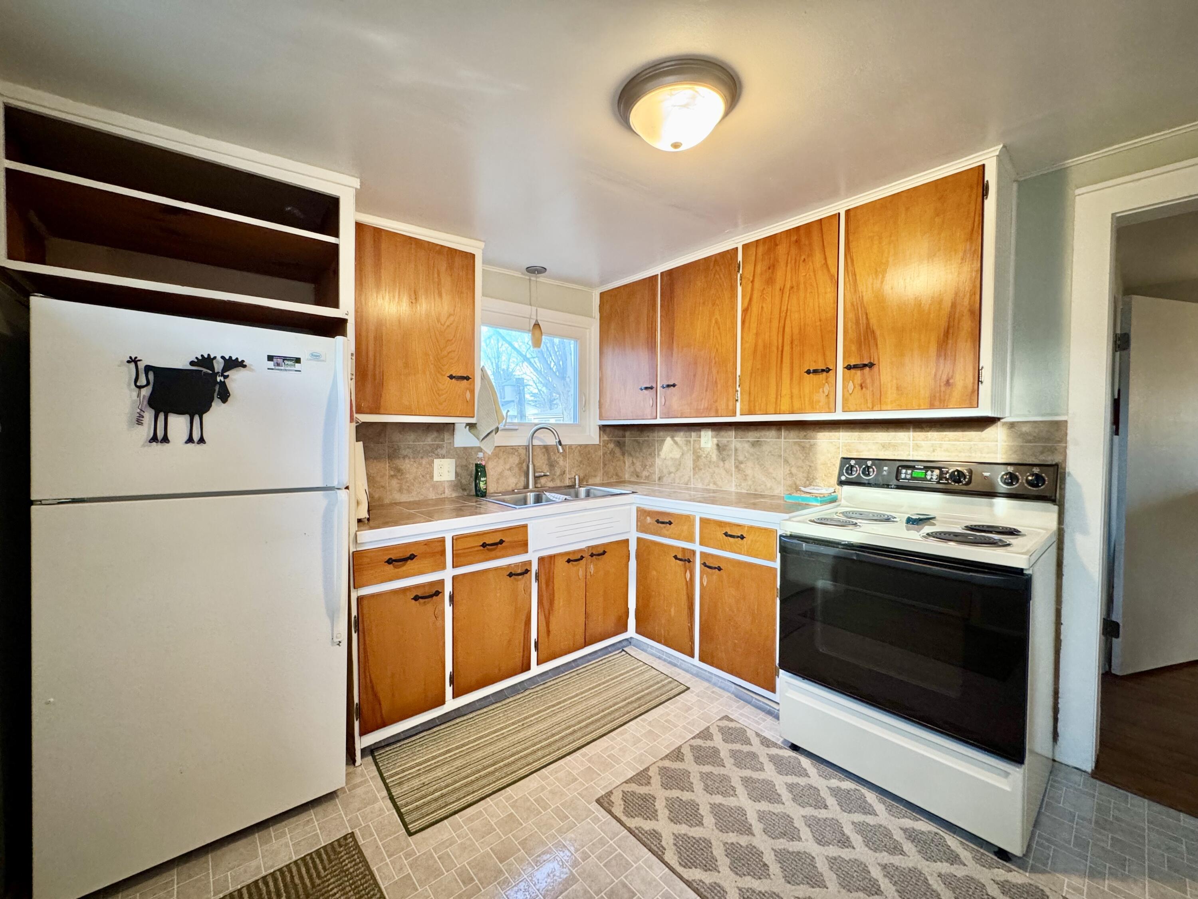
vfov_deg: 85.7
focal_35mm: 14
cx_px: 599
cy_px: 450
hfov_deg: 102.1
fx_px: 485
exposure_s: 1/60
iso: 320
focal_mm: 2.22
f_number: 2.2
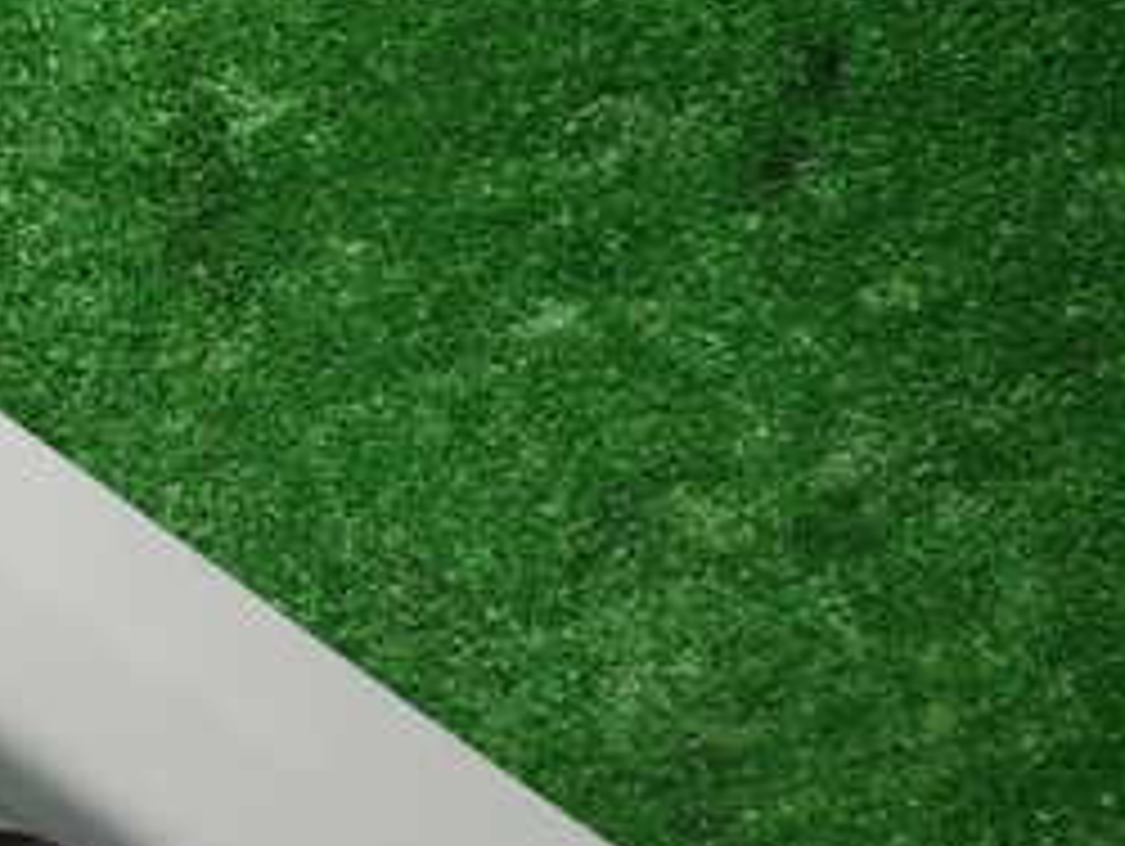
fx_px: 2342
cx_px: -176
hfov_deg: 24.8
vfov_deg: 20.4
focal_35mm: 72
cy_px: 522
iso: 200
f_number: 2.3
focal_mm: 5.4
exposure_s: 1/60
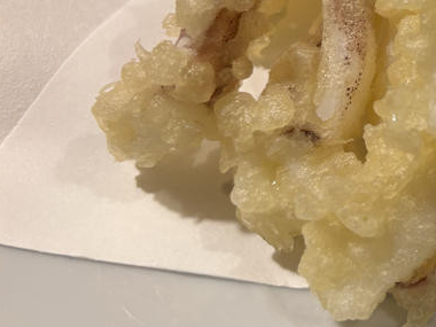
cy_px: -18
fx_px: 882
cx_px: 583
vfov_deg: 20.2
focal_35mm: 70
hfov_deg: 24.0
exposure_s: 1/120
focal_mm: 5.96
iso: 125
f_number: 1.6
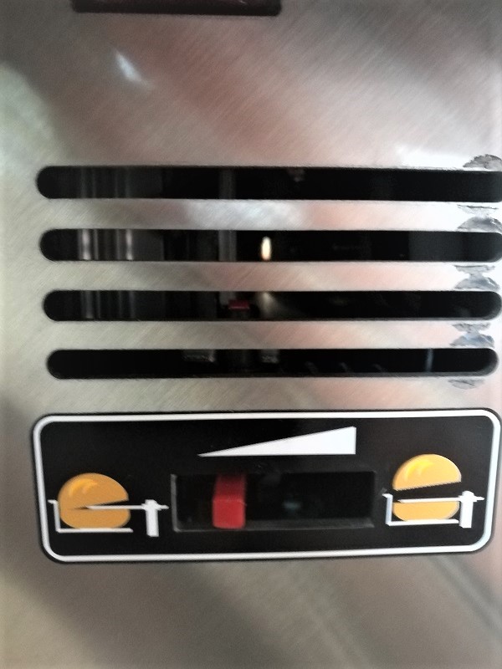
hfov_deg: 51.4
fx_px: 522
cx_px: 251
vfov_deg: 65.3
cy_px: 334
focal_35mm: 27
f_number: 2.2
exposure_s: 1/16.7
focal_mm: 4.5
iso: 1250
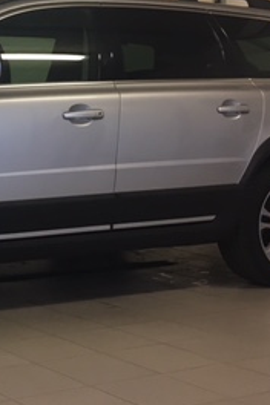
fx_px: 821
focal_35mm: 73
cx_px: -75
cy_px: 126
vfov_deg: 27.5
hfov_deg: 17.6
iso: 80
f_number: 2.2
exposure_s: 1/33
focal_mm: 4.15
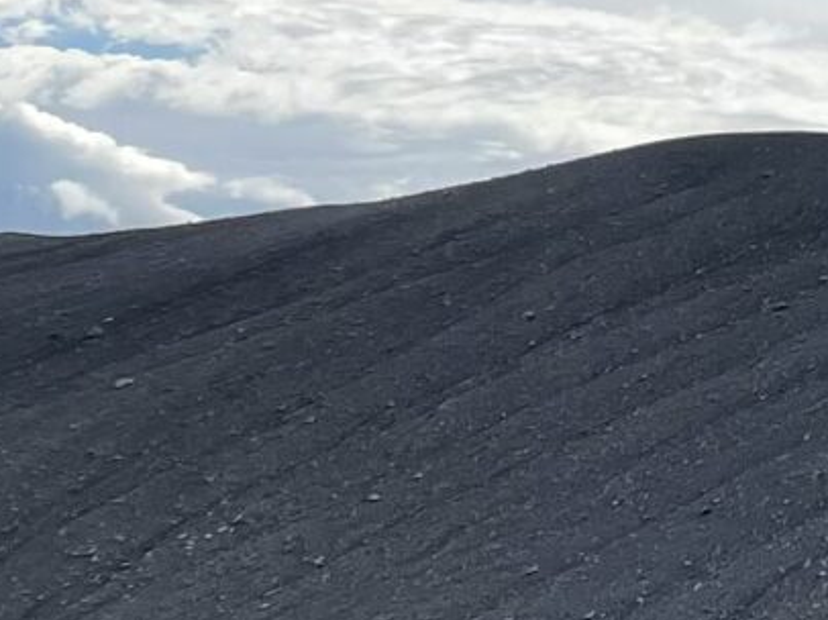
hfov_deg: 11.4
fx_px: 3920
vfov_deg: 9.0
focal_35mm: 164
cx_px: 1389
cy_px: -51
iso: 32
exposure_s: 1/5556
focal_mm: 4.2
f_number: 1.6
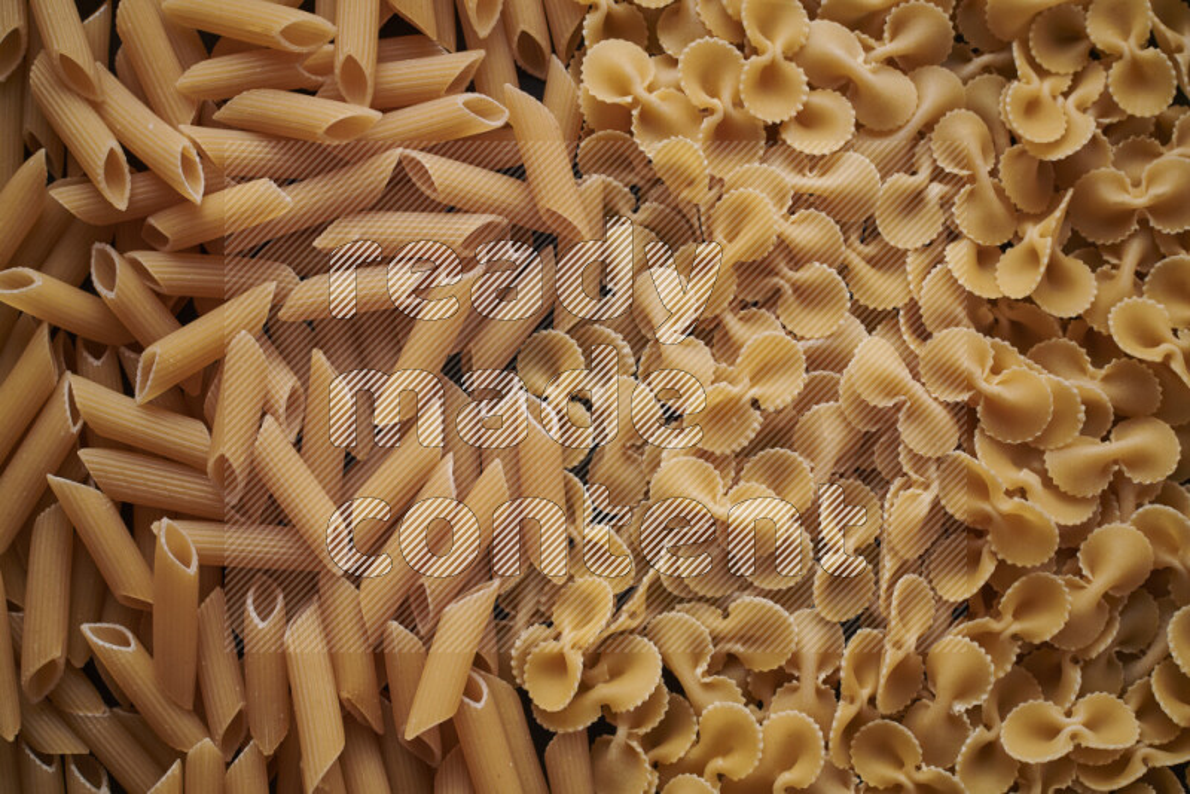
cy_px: 397
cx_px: 595
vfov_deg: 27.0
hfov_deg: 39.6
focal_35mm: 50
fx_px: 1653
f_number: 8
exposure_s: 1/100
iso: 160
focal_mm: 50
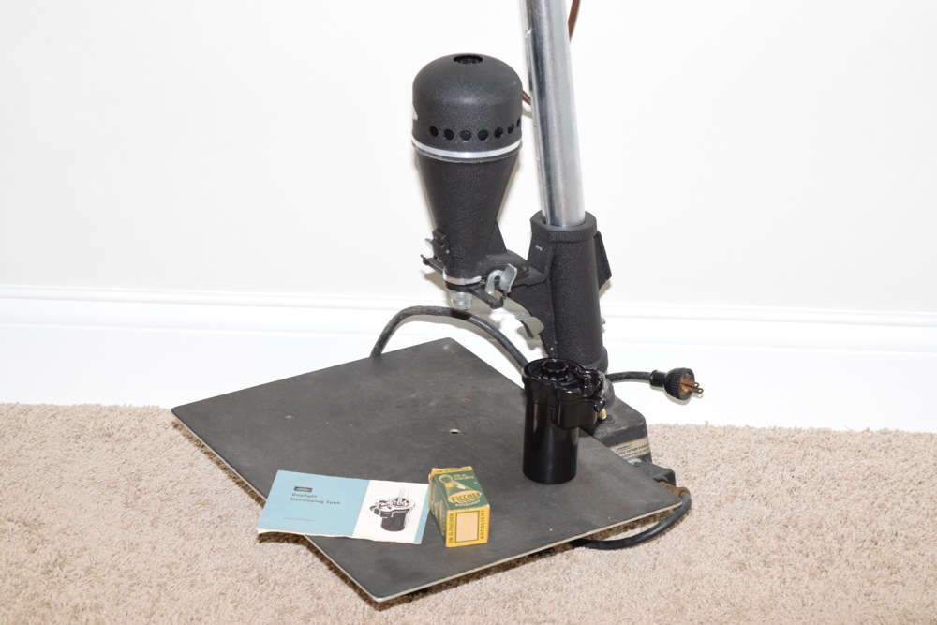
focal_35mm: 82
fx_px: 2147
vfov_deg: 16.6
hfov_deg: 24.6
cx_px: 468
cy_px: 312
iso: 1800
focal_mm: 55
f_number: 5.6
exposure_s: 1/60
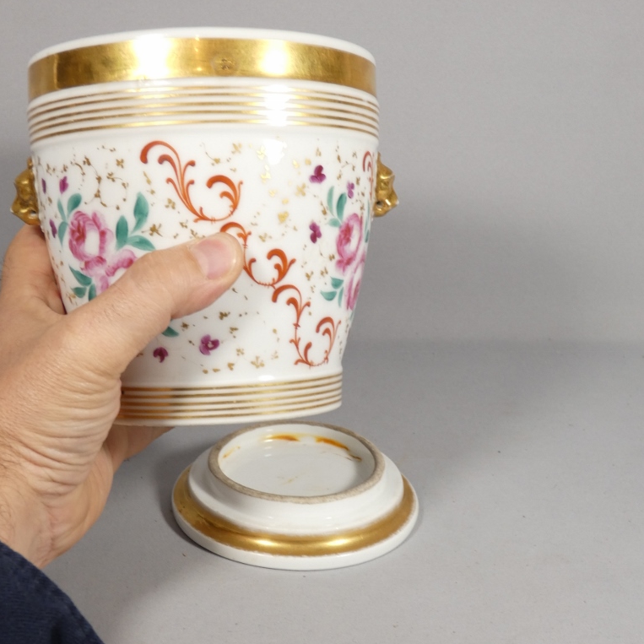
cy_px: 300
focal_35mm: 51
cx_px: 322
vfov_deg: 33.4
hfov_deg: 33.4
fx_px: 1073
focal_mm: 7.8
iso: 160
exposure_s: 1/80
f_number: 3.7
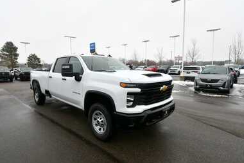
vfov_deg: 62.0
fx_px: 136
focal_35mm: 20
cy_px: 82
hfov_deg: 83.9
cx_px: 118
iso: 200
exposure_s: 1/250
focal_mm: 13
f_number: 8
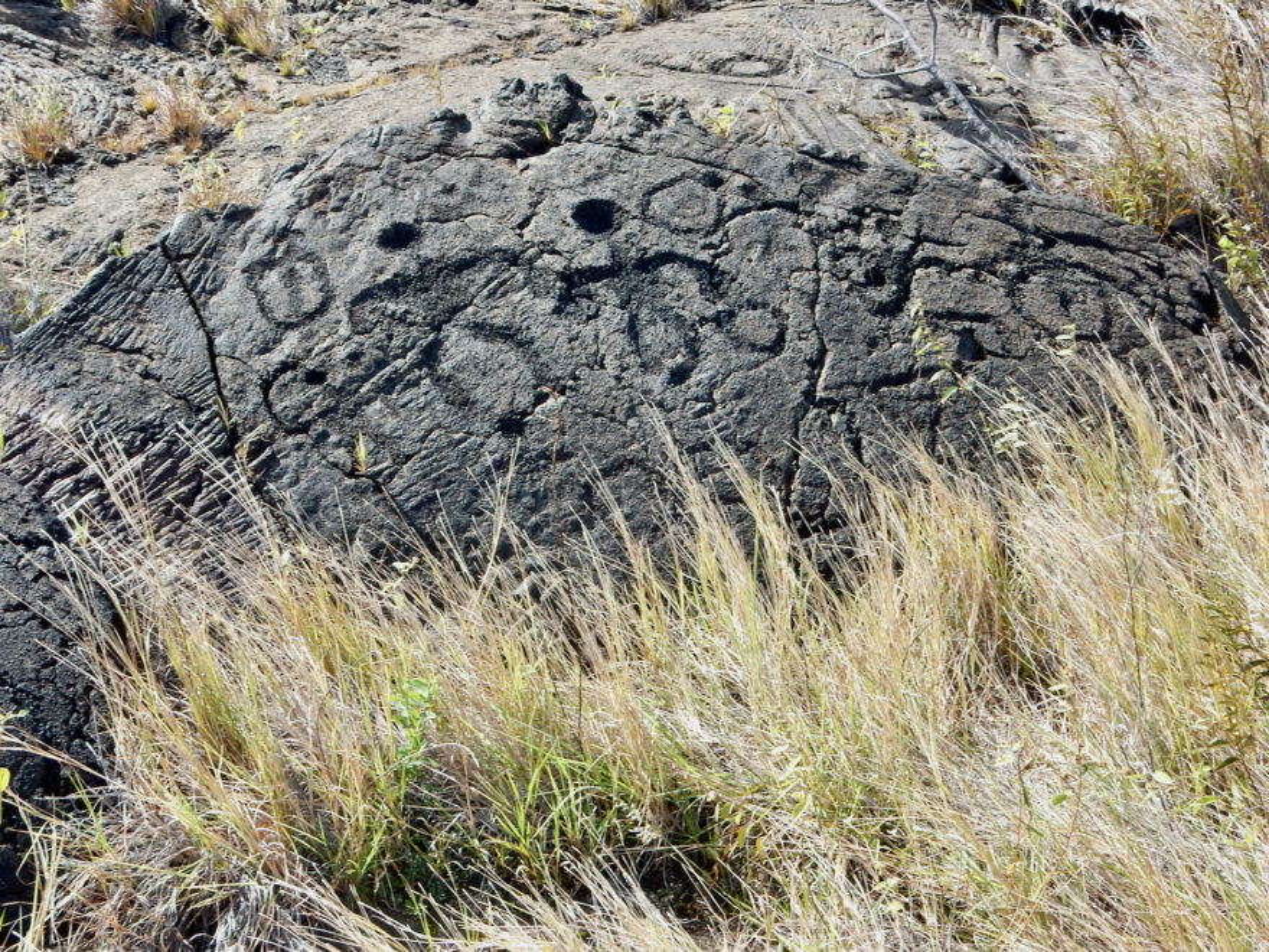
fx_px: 2200
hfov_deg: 32.2
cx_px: 634
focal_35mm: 60
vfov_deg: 24.4
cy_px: 476
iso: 125
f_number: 4.5
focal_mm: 10.7
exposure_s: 1/320
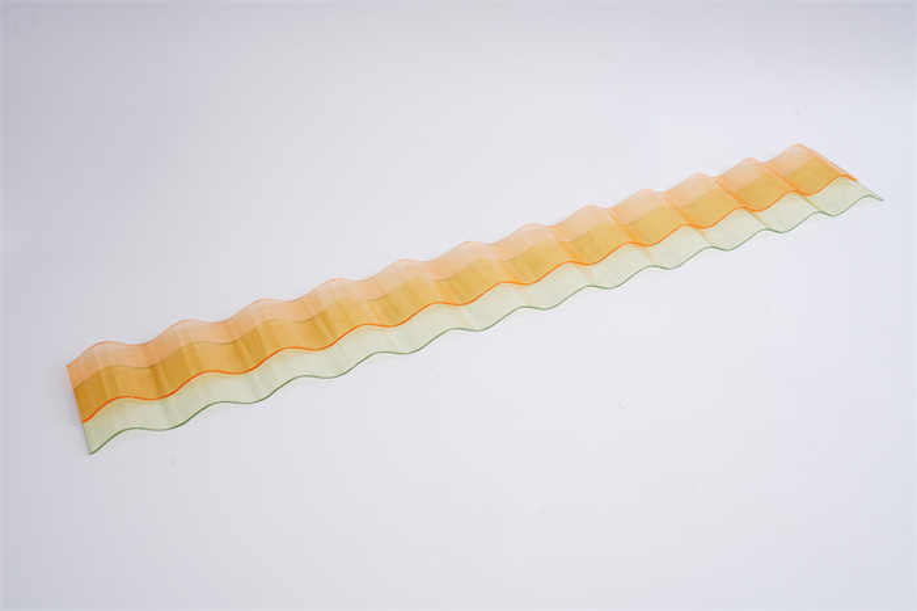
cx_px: 458
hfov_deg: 53.2
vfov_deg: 36.8
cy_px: 306
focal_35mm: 36
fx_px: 917
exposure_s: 1/125
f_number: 13
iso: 80
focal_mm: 36
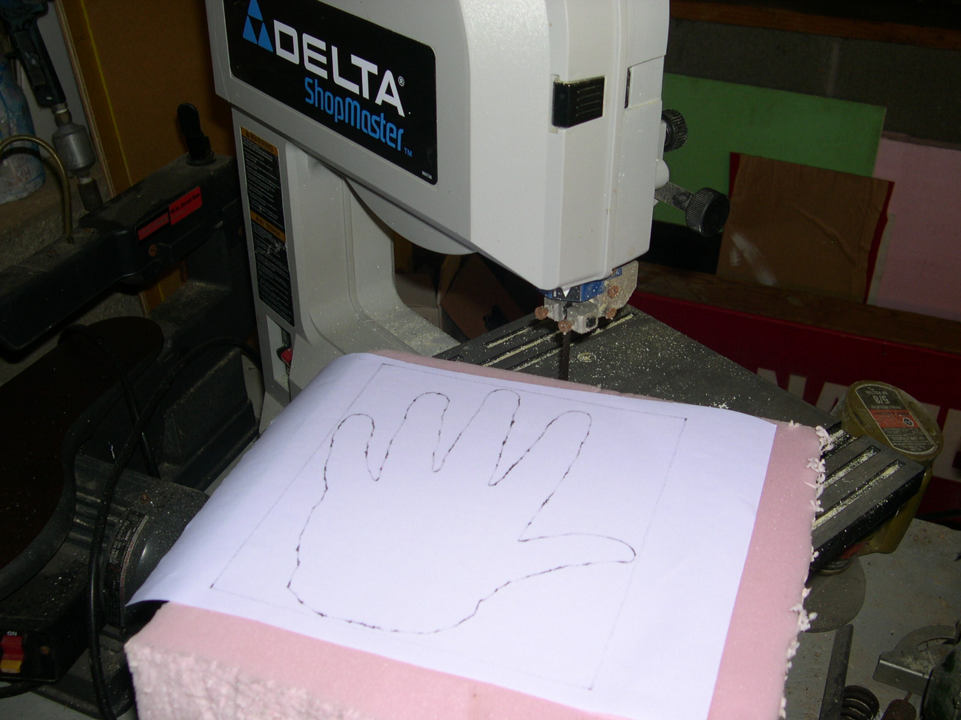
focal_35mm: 38
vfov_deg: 37.7
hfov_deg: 49.0
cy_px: 360
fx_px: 1055
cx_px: 480
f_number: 2.8
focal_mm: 8
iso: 100
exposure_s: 1/60
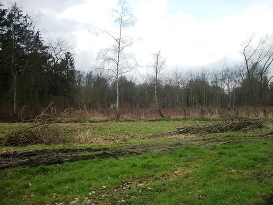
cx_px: 136
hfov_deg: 56.8
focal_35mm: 32
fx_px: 252
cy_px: 102
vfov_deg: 44.2
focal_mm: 5.7
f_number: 8.8
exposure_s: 1/100
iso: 80
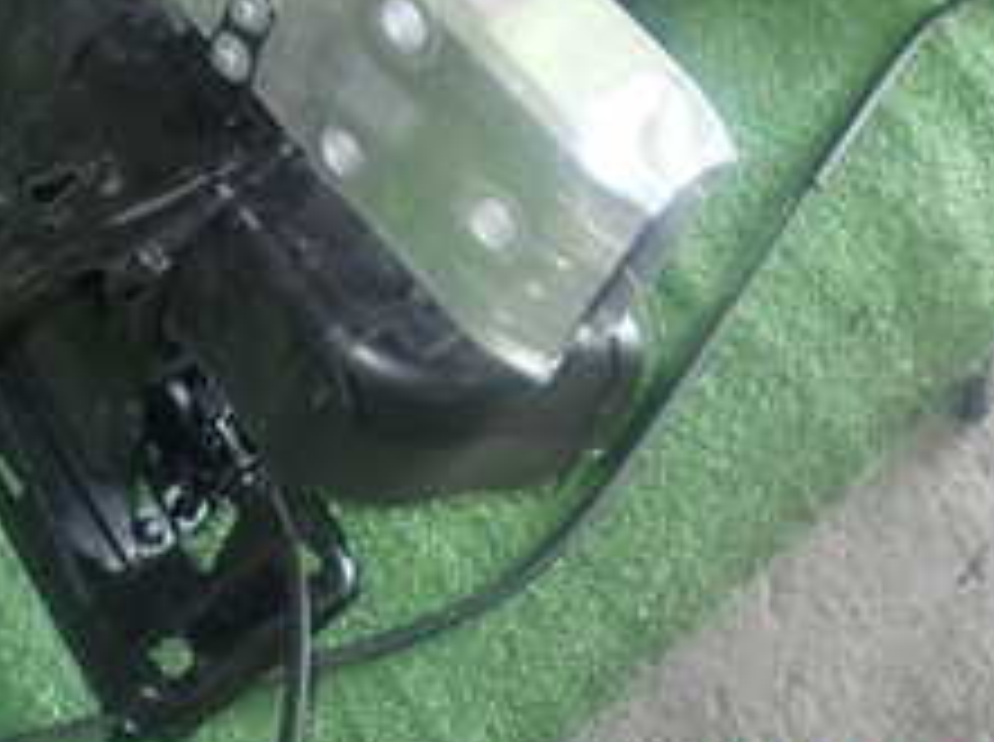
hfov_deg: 28.5
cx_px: 396
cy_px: -157
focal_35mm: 68
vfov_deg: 20.2
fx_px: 1949
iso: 200
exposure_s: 1/30
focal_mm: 4.5
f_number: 2
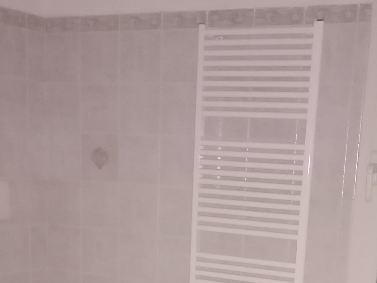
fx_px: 719
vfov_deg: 20.6
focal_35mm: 66
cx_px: 226
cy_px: 354
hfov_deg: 29.3
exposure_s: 1/16.7
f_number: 1.8
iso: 1403
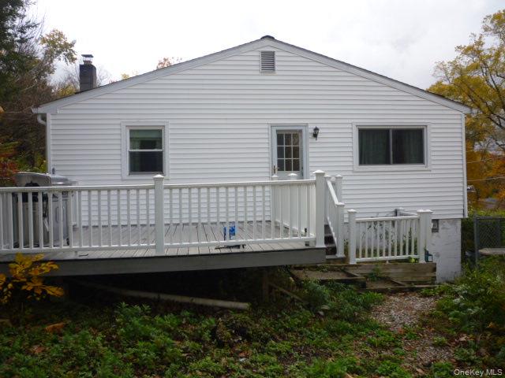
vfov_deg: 48.2
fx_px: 423
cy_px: 189
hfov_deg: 61.7
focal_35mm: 29
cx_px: 252
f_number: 3.3
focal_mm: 5.2
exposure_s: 1/250
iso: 80
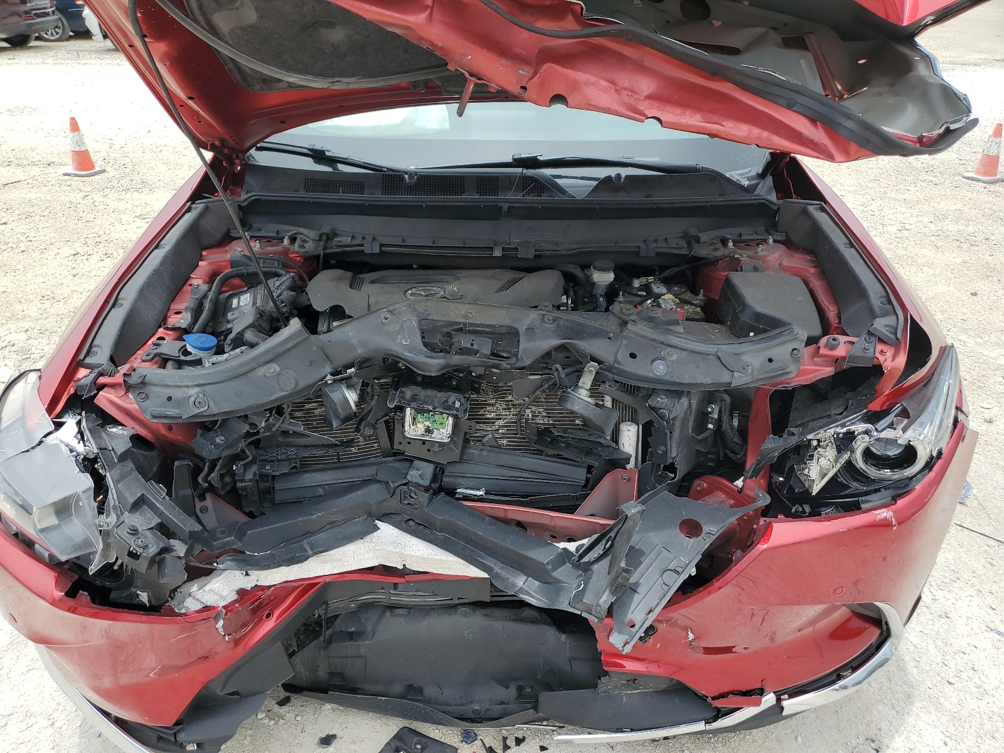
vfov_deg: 53.1
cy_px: 376
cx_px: 502
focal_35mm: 26
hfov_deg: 67.3
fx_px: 754
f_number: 1.5
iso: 50
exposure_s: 1/2000
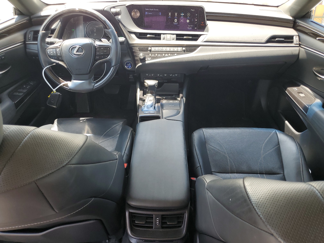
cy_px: 122
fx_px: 243
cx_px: 162
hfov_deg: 67.3
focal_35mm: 26
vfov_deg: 53.1
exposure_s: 1/208
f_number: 1.5
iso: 50
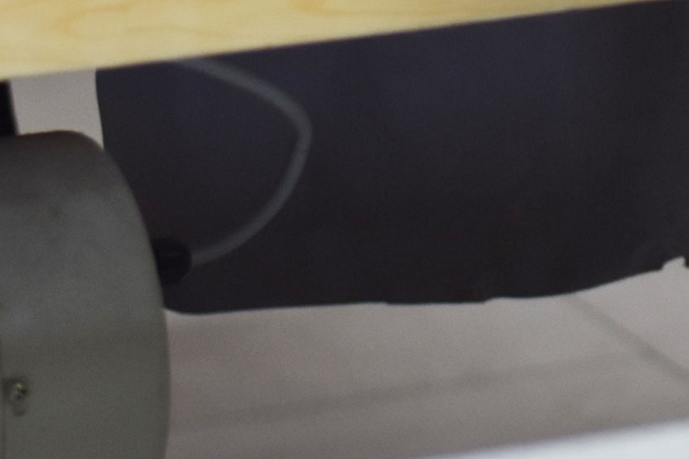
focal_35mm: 280
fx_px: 5358
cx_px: 1243
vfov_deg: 4.9
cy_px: -304
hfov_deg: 7.2
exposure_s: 1/250
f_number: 2.5
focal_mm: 50
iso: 640
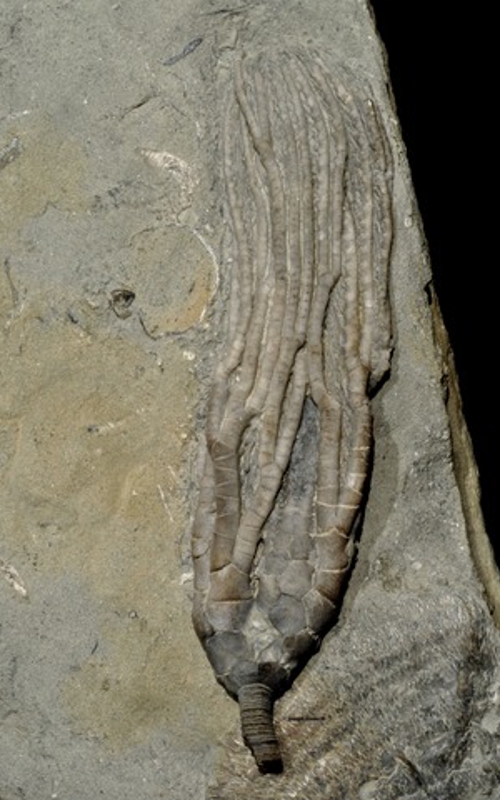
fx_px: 2006
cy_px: 400
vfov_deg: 22.6
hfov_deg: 14.2
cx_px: 255
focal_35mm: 92
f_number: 32
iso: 400
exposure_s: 1/1.6
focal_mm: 60
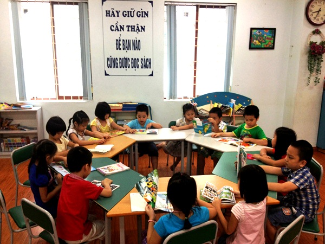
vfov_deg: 40.7
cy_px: 122
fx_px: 329
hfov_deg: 52.6
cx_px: 162
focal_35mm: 35
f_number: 2.4
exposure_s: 1/24
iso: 64
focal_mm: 4.28
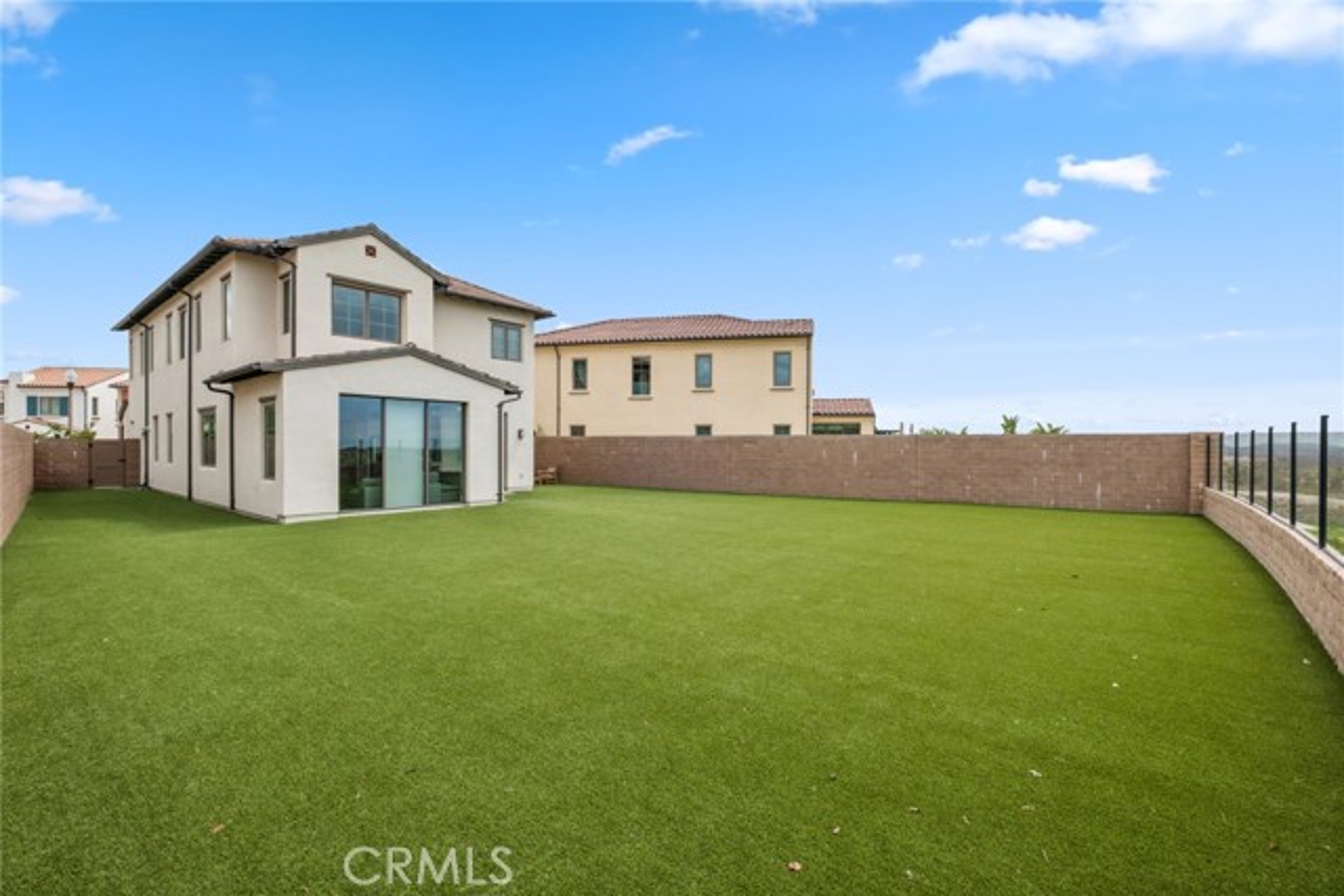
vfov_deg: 77.4
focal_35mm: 15
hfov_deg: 100.4
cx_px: 672
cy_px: 448
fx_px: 560
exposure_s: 1/320
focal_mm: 10
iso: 125
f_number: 8
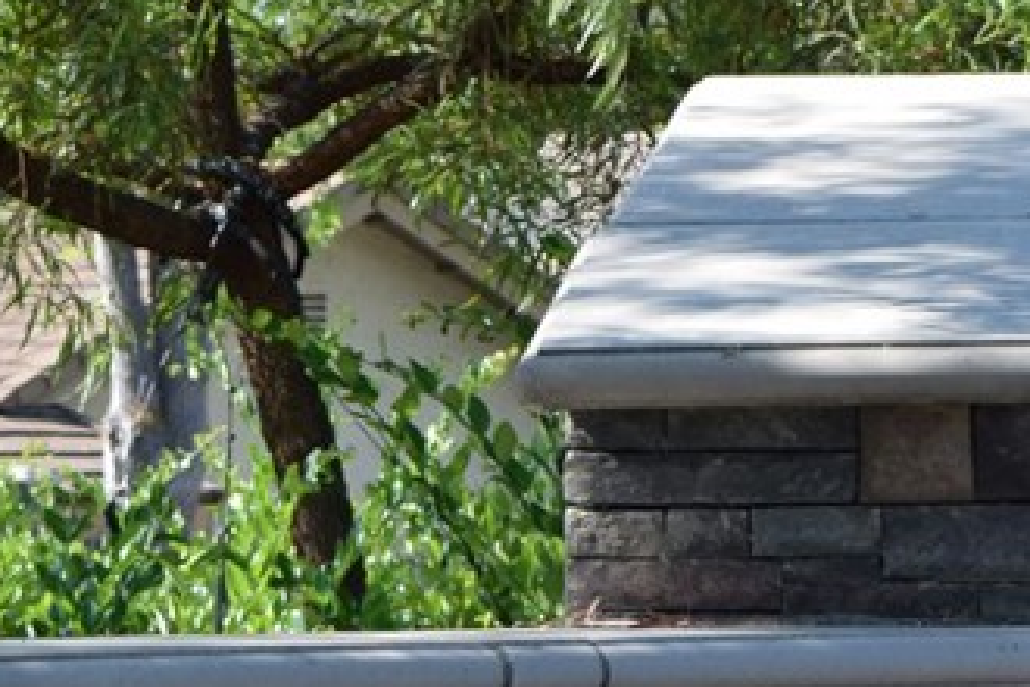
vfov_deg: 5.8
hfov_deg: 8.8
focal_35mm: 233
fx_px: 6666
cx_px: 843
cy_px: 960
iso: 320
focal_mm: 50
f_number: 8
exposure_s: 1/250
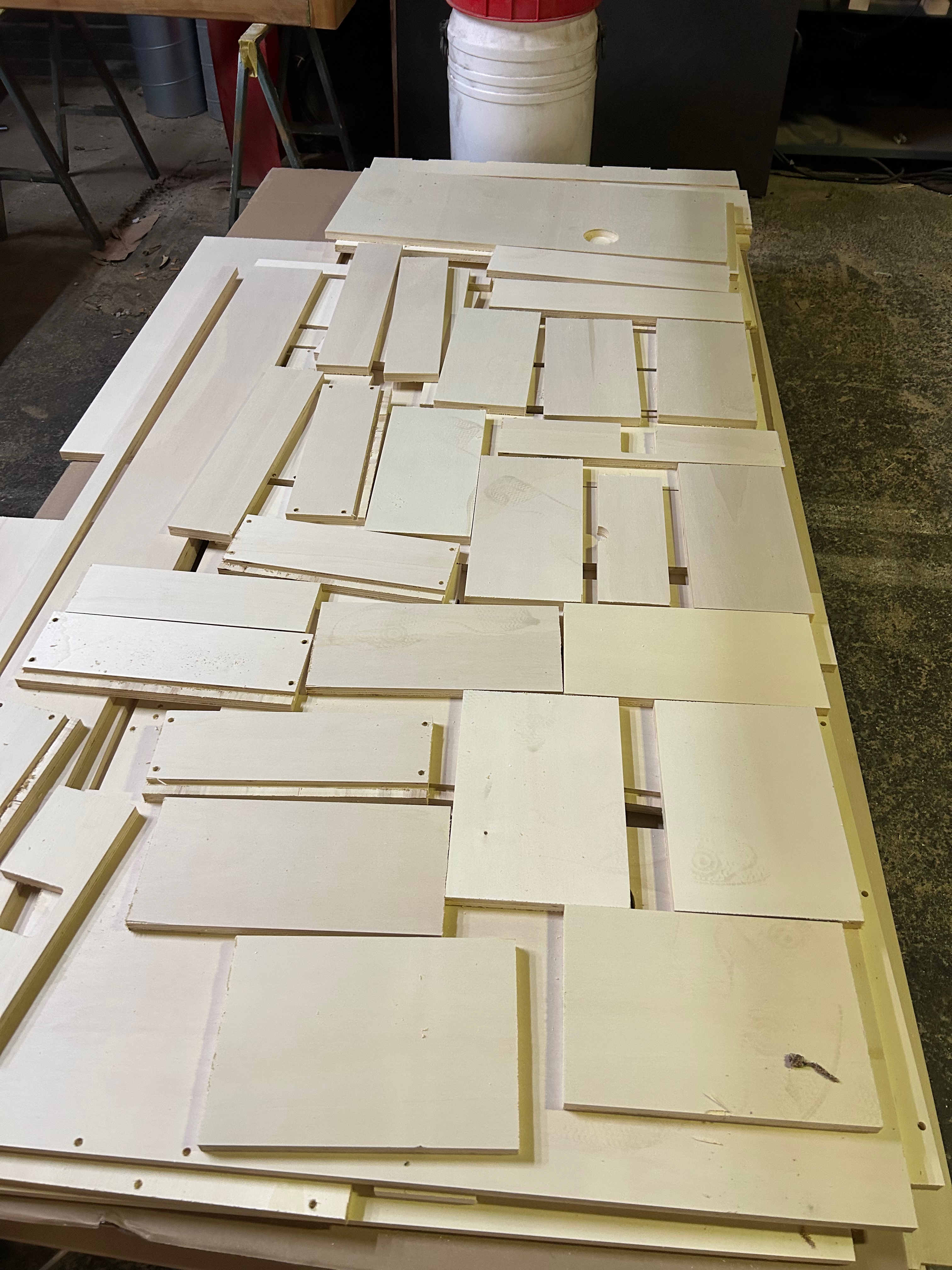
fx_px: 953
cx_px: 476
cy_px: 635
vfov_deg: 67.3
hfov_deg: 53.1
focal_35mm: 26
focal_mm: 5.7
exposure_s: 1/50
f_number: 1.5
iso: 250
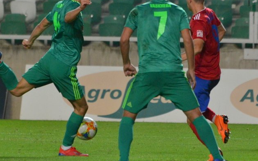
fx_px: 4902
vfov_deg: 1.9
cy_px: 59
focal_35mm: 697
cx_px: 134
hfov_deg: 3.0
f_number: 5.6
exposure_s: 1/400
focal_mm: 240
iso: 1600
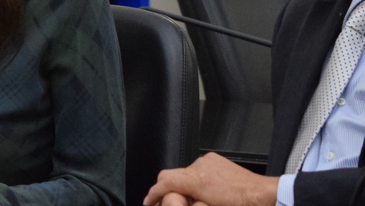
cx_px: -95
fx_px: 5236
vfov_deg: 2.2
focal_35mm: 541
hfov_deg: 4.0
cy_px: 6
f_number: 4.8
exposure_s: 1/125
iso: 2500
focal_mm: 102
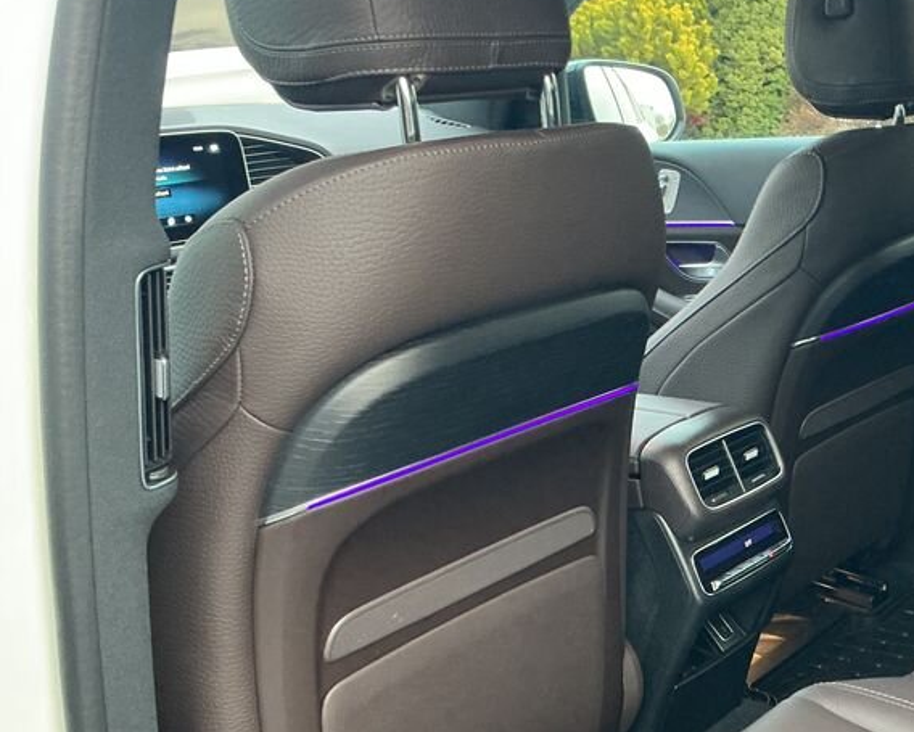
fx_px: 1380
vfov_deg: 29.5
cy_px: 491
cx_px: 795
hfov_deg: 34.9
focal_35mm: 51
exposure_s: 1/40
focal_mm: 3
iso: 200
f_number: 1.8
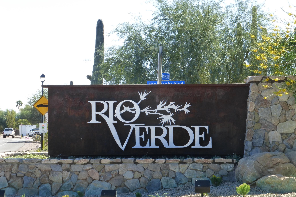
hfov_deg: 19.1
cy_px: 103
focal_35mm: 107
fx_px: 880
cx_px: 147
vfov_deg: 12.8
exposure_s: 1/200
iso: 160
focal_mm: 18.2
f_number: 5.3
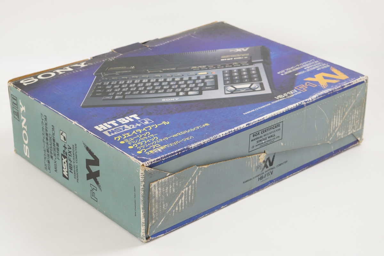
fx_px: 800
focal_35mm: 75
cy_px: 128
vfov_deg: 18.2
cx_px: 192
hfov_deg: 27.0
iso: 800
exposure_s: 1/80
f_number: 6.3
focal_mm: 50
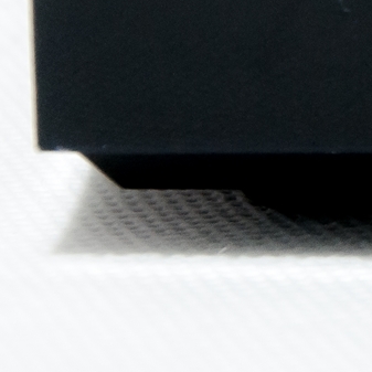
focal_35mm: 491
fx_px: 5970
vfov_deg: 3.6
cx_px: 827
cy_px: -74
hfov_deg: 3.5
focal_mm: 80
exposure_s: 1/60
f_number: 9
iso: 1000
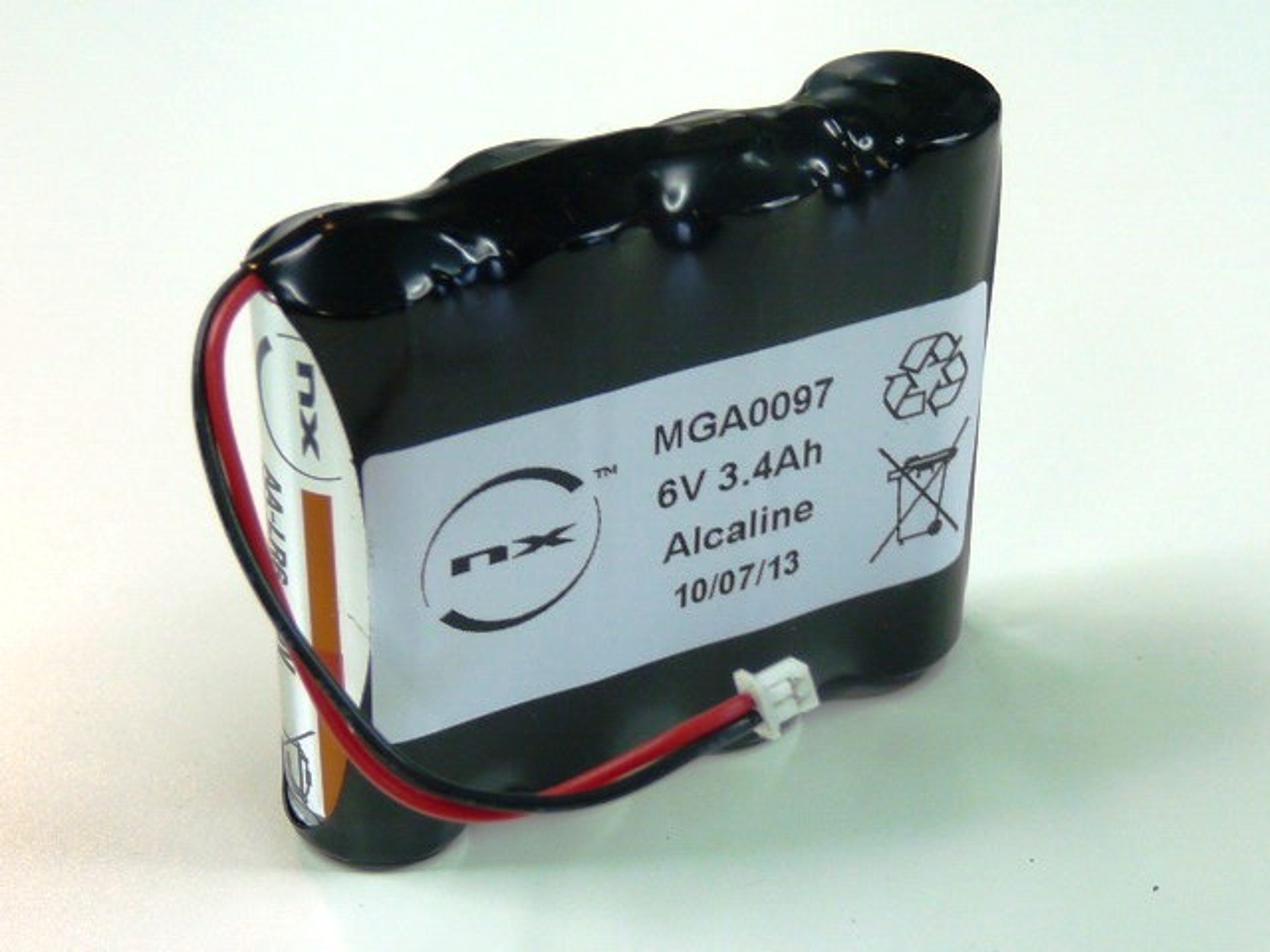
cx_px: 635
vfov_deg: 16.8
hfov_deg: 22.3
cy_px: 476
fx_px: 3229
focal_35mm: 88
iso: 100
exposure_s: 1/50
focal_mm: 9
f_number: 3.2
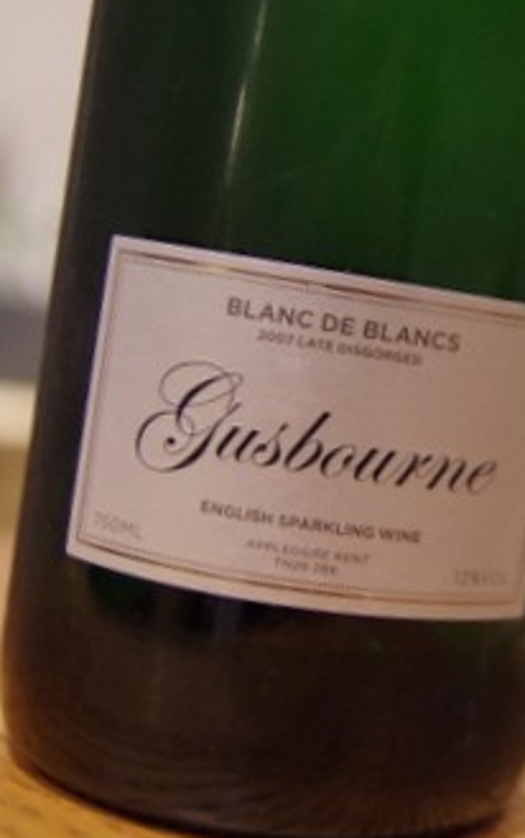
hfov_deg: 19.4
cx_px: 522
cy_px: 418
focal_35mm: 65
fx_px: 1493
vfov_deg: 31.4
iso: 1600
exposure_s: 1/60
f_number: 2.8
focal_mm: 28.13
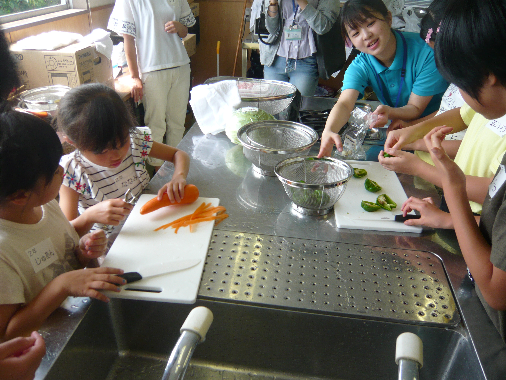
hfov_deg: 63.4
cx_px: 253
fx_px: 409
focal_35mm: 28
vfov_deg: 49.7
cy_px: 190
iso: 100
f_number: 2.8
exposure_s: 1/160
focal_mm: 4.6
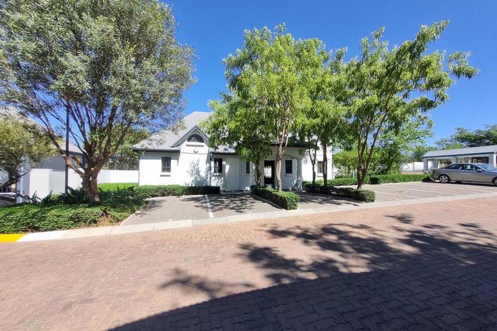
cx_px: 251
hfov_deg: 104.3
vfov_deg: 81.2
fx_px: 193
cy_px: 167
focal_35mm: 14
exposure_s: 1/1024
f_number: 2.2
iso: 50
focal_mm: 1.74
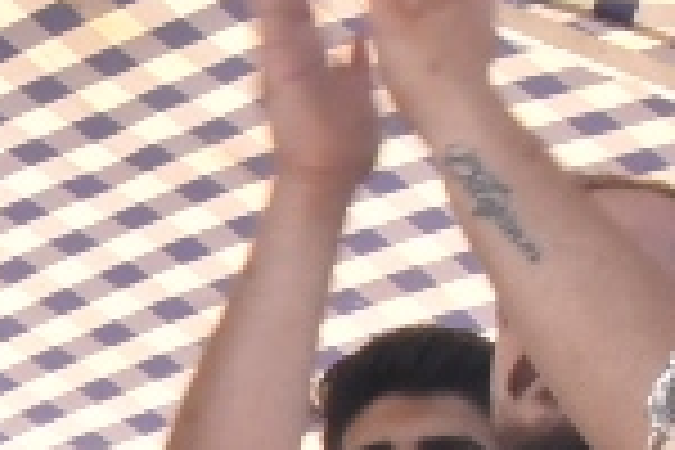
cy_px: 1210
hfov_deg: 7.5
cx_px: -783
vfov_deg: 5.1
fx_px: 4875
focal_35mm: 260
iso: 2500
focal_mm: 34
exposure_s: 1/200
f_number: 22
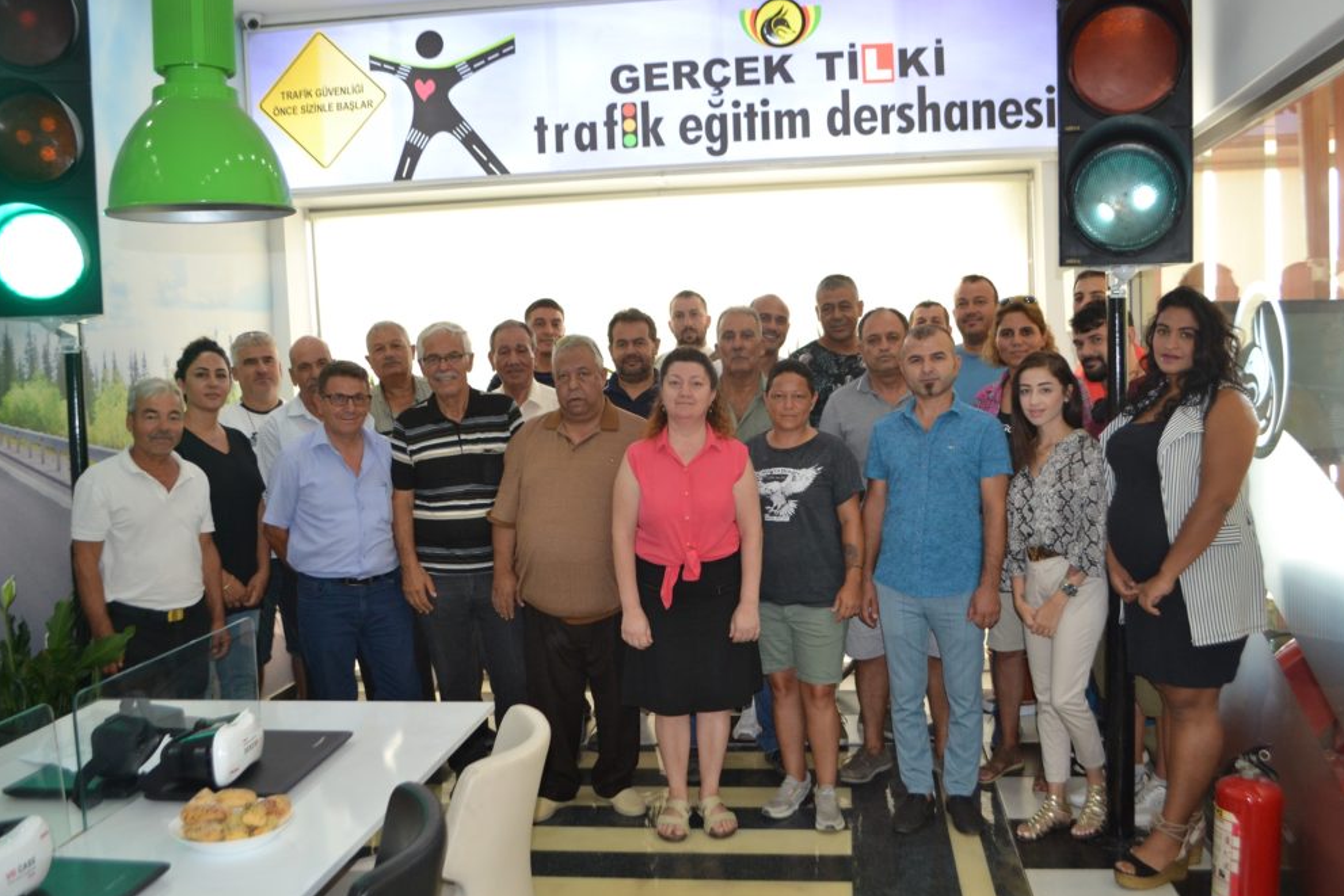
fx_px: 1157
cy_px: 441
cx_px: 689
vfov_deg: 42.3
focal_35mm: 31
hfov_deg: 60.3
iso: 720
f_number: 3.8
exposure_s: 1/60
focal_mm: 20
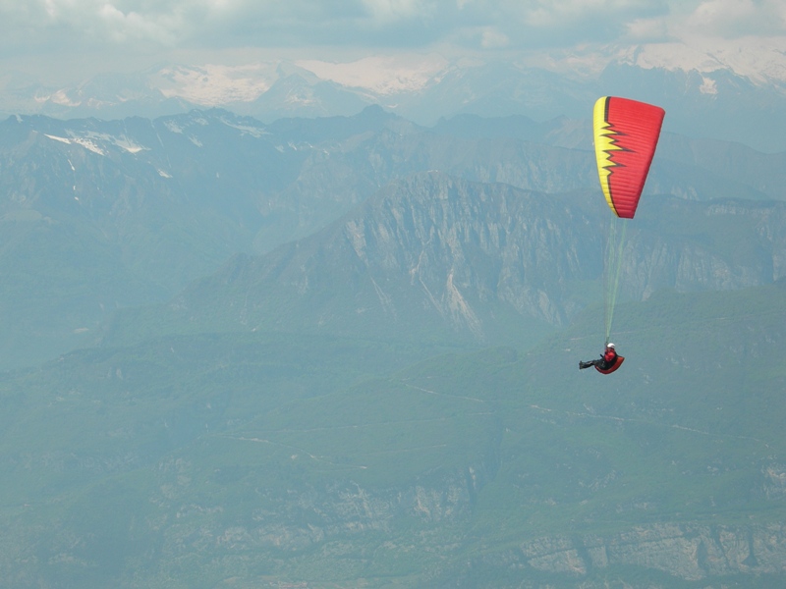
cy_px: 294
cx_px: 393
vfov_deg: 18.0
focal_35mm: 82
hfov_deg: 23.8
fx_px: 1862
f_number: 6.8
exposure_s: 1/261
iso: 50
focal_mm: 17
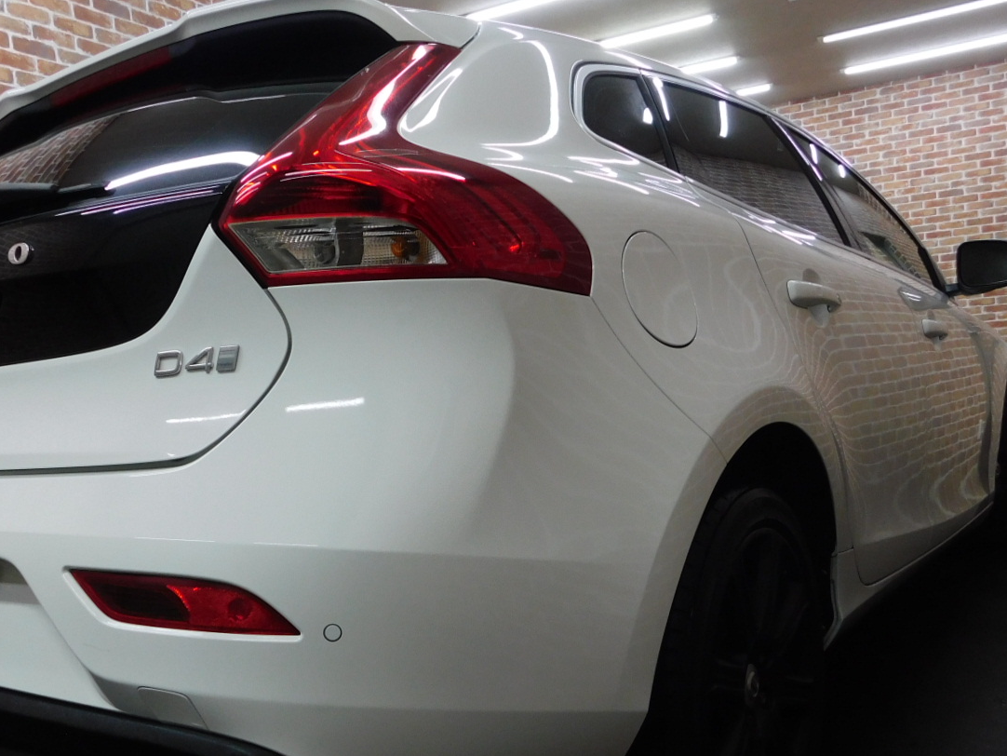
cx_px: 465
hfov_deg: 53.9
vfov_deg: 41.4
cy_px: 491
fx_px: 989
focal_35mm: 34
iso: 160
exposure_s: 1/30
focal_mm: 4
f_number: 3
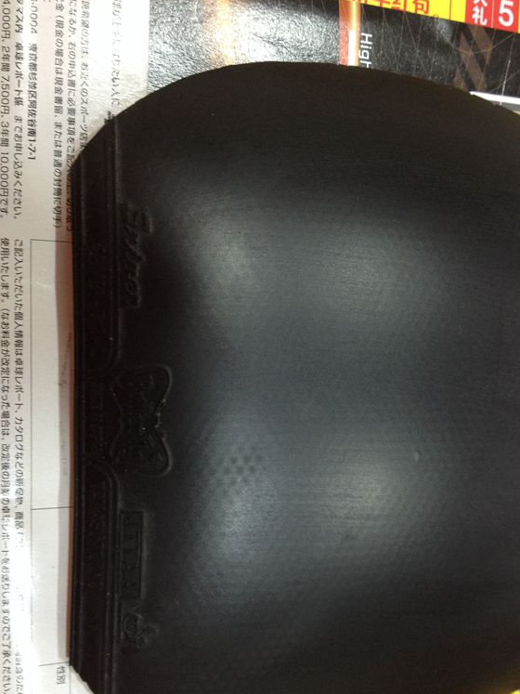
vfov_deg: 38.1
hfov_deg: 28.8
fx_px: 1002
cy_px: 404
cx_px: 365
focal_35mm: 50
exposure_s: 1/20
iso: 125
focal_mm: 4.28
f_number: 2.4
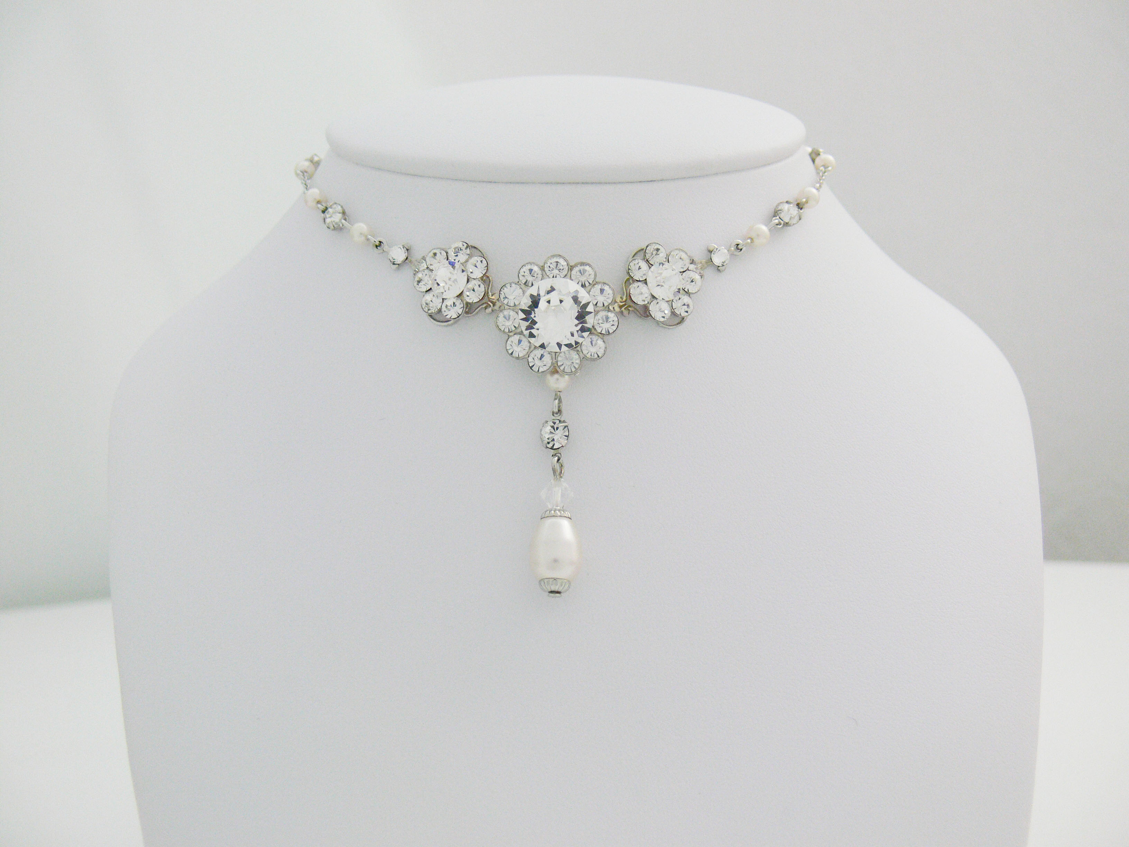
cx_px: 564
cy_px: 424
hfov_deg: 50.1
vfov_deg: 38.7
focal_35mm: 37
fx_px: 1207
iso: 200
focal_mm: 7.9
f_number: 2.8
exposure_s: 1/20
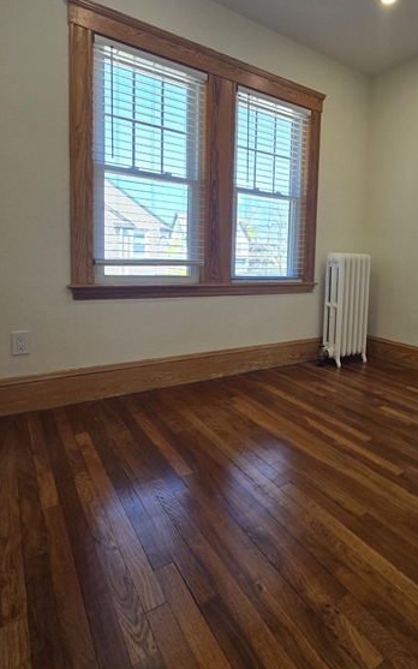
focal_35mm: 19
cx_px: 297
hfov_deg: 59.9
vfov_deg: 87.4
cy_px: 286
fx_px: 346
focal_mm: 2.2
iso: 64
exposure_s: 1/120
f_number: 2.2
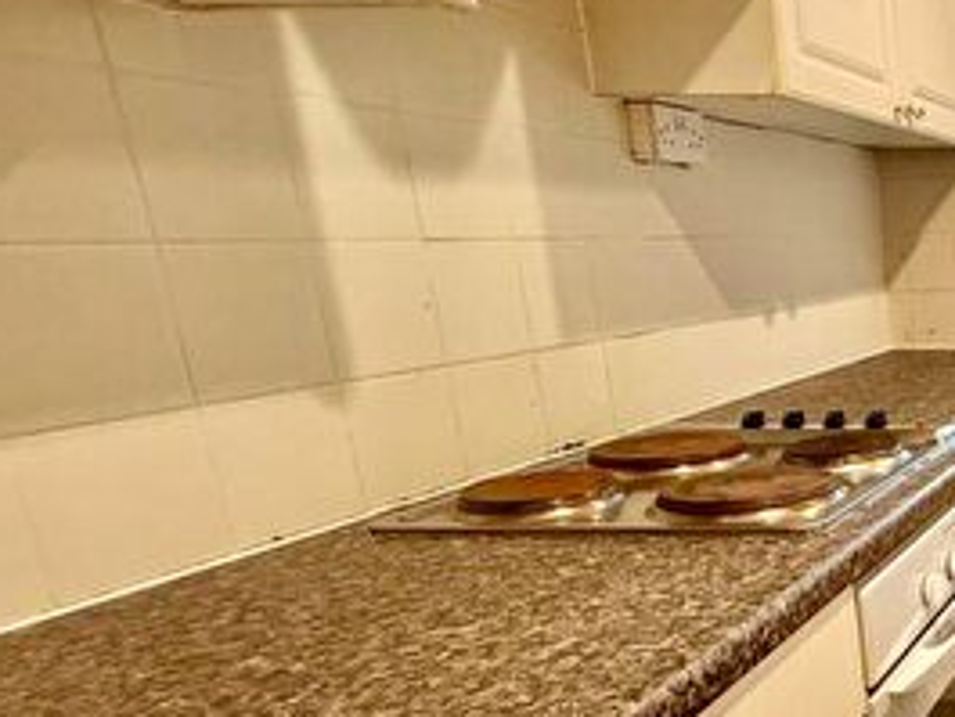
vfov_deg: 38.2
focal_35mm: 37
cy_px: 488
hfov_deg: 34.9
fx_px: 1021
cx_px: 1240
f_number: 2.2
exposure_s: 1/50
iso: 200
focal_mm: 2.22
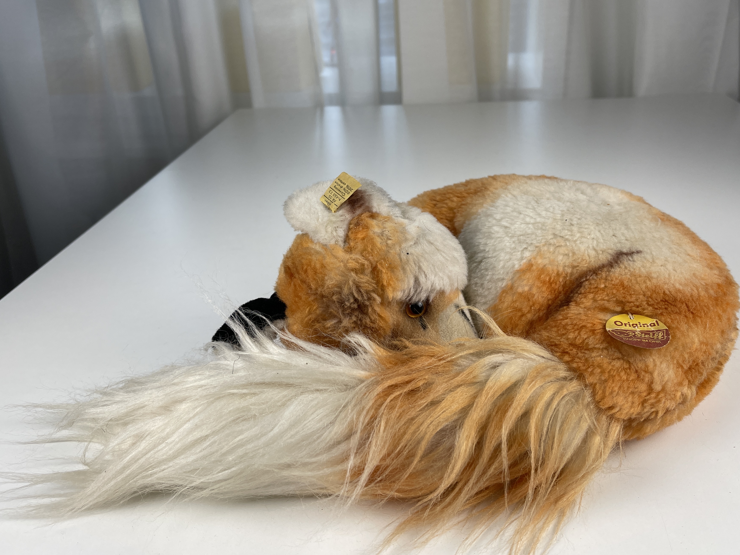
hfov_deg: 61.6
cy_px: 267
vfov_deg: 48.2
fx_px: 620
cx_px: 384
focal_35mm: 29
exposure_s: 1/243
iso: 32
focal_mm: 5.1
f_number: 1.6
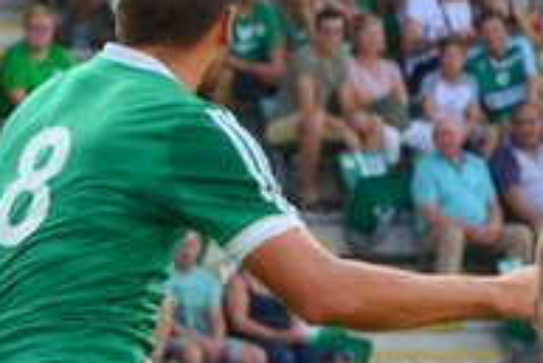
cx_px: -653
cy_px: 515
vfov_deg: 1.5
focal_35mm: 941
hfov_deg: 2.2
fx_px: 14209
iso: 640
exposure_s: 1/640
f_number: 7.1
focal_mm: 135
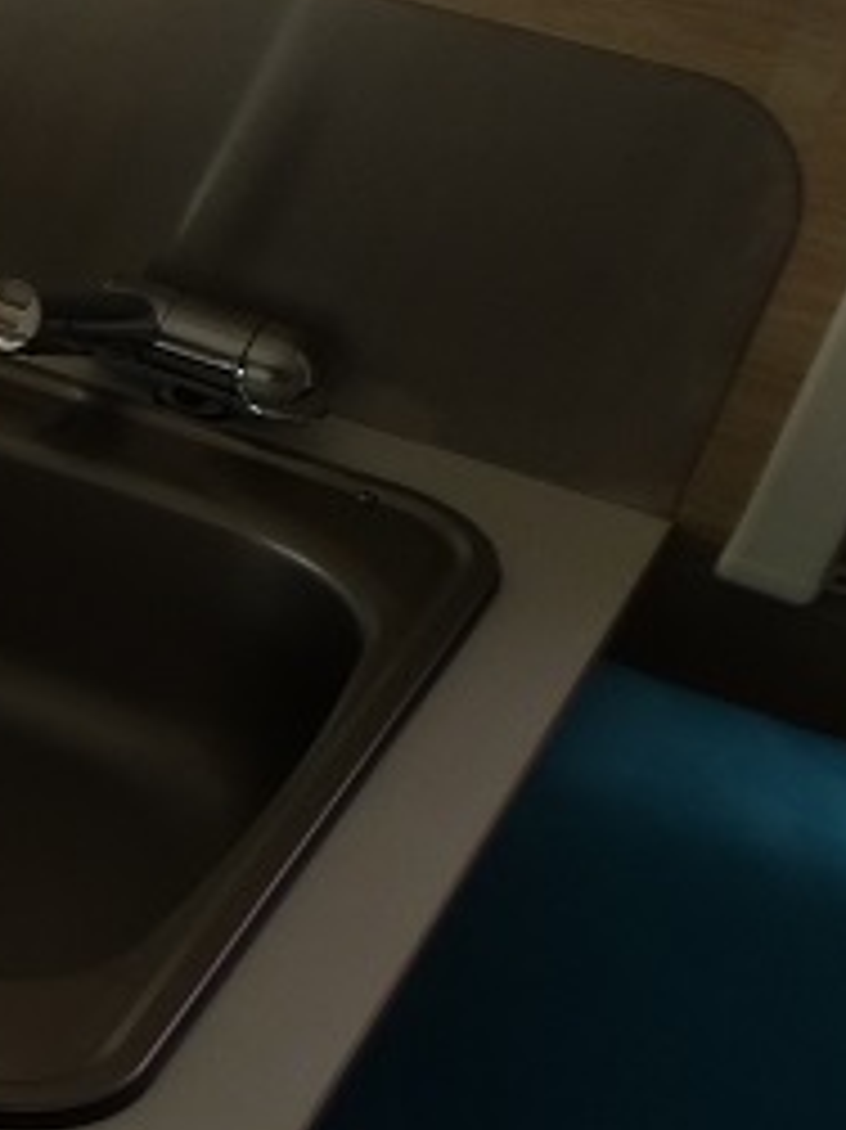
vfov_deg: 22.0
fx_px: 2805
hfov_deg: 13.7
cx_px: -994
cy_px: 1105
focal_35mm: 86
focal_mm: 4.3
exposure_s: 1/125
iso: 100
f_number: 3.5
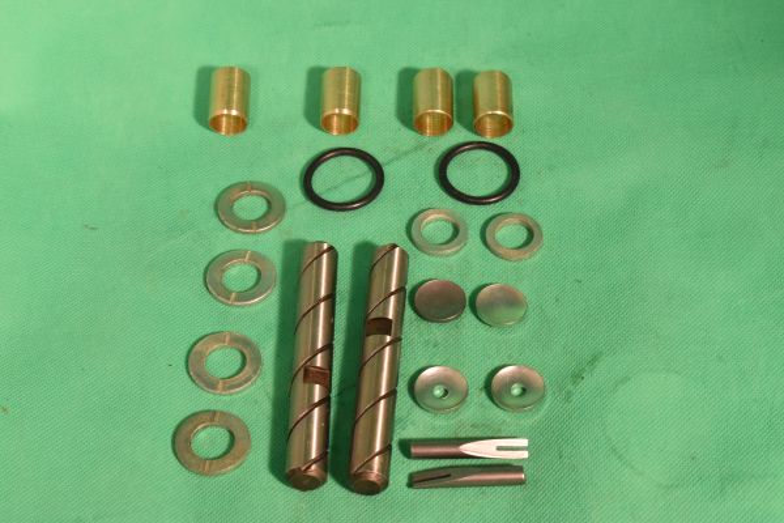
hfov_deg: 28.1
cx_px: 392
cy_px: 262
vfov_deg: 18.9
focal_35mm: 72
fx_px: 1568
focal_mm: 48
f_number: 14
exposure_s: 1/80
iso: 2200
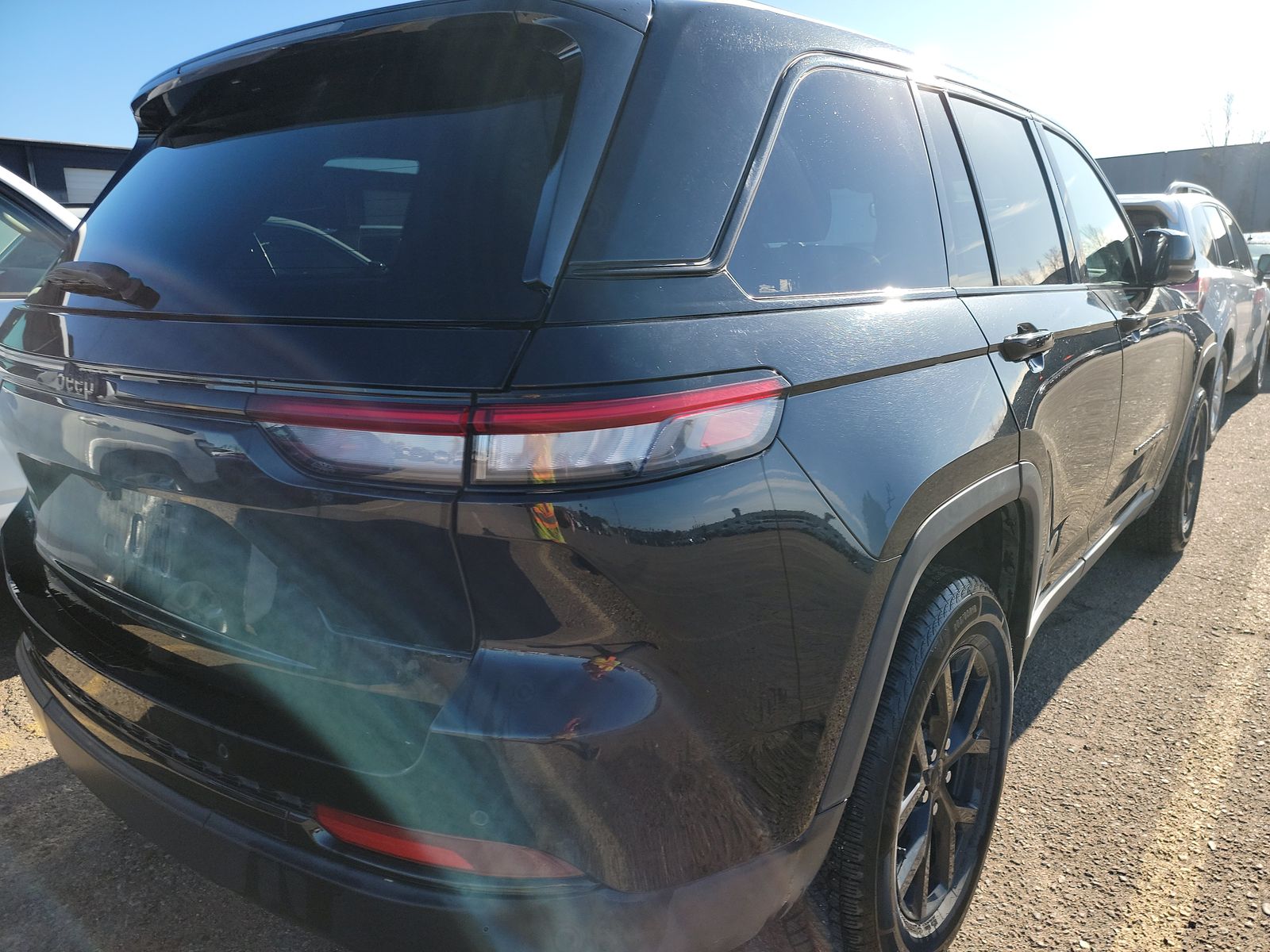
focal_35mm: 24
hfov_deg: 71.6
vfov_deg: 56.8
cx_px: 635
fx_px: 881
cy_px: 476
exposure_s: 1/453
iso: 50
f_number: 1.8
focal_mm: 6.7
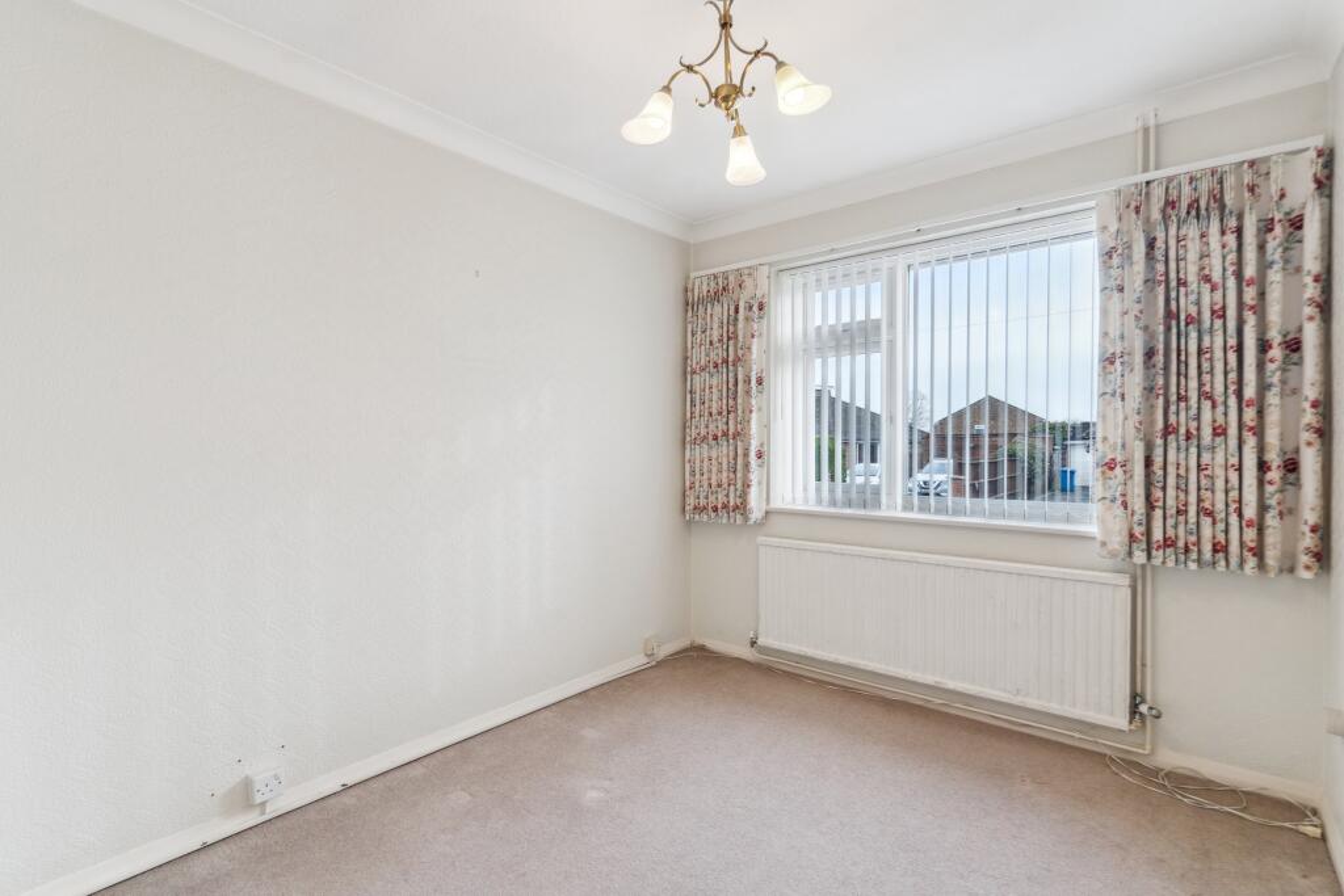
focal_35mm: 16
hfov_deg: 96.7
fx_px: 597
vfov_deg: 73.8
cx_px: 672
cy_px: 448
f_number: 8
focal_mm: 16
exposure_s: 1/15
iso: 320
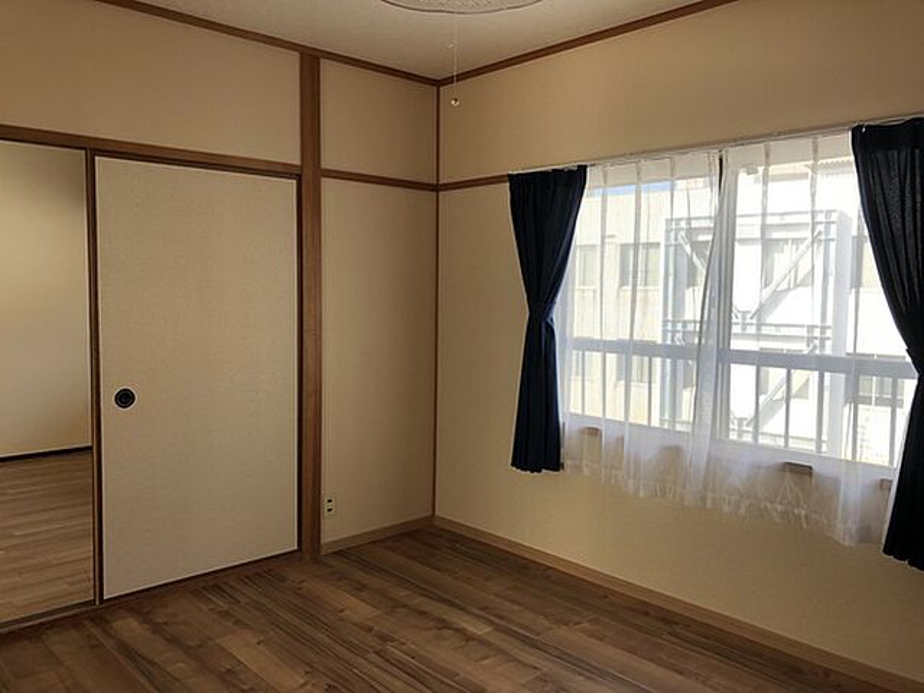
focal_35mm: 28
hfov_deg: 63.4
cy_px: 346
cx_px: 462
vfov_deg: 49.7
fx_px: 747
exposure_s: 1/120
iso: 40
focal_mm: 3.99
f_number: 1.8
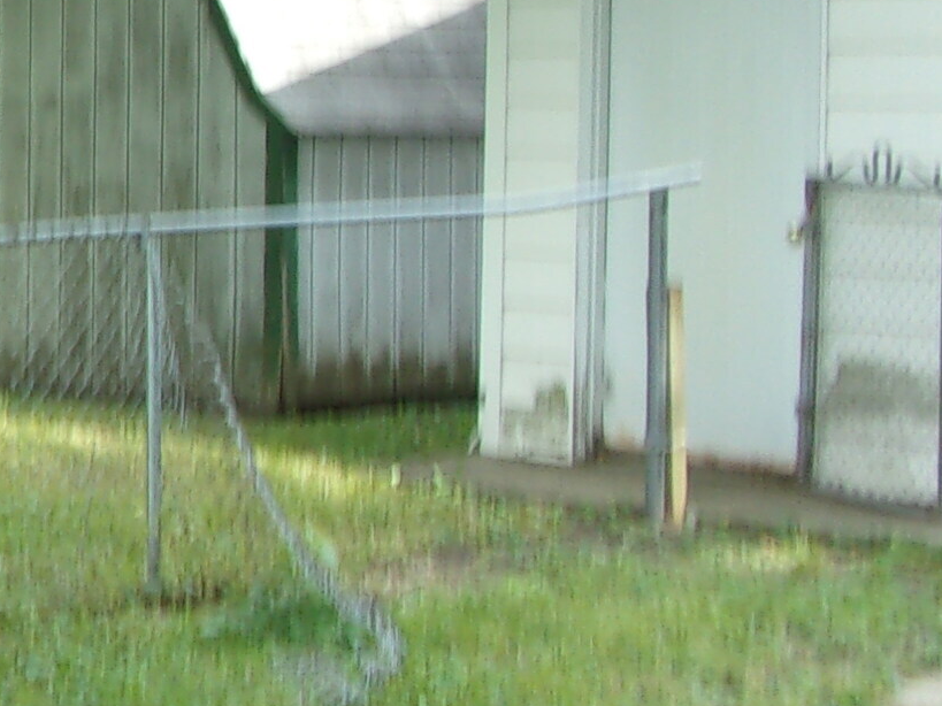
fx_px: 2857
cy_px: 130
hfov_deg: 15.7
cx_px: -795
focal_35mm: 105
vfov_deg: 14.0
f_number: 3.9
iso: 80
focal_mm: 5.1
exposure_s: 1/70
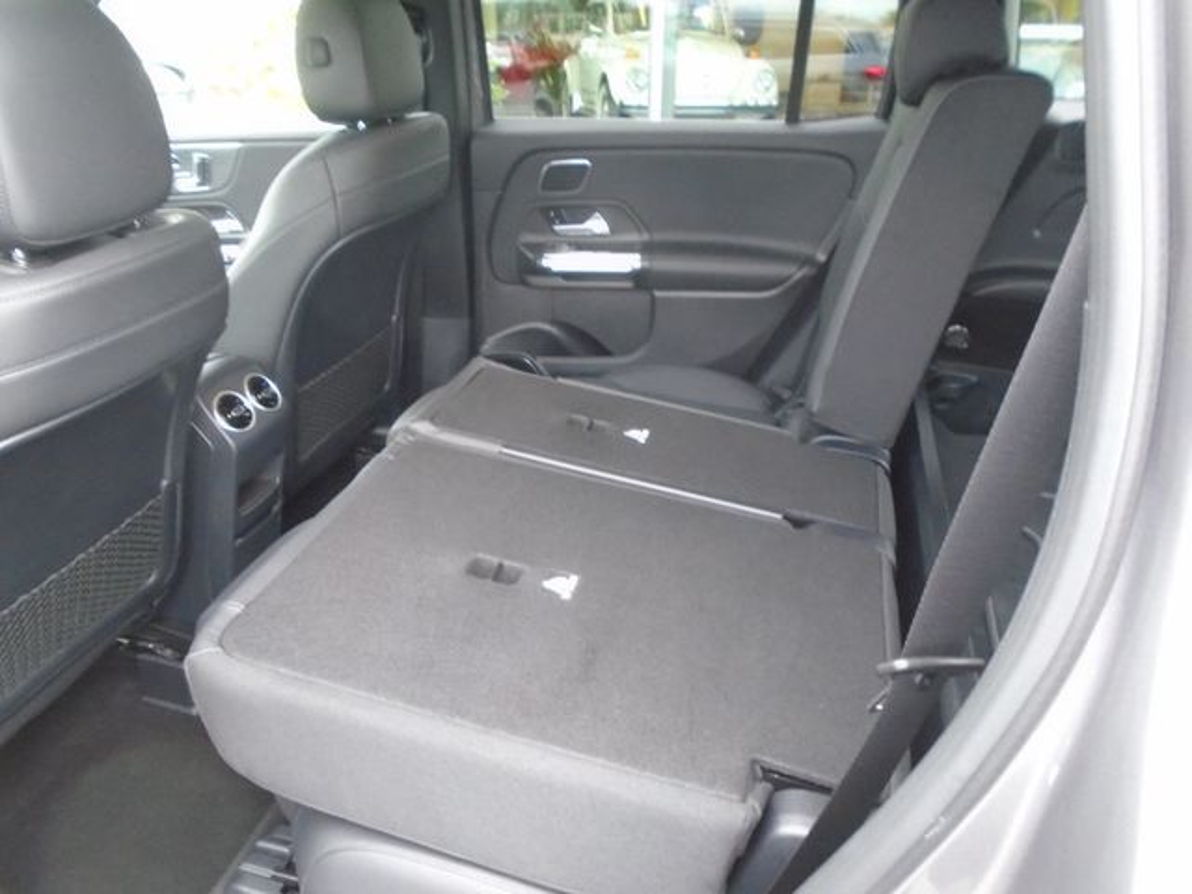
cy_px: 447
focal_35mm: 26
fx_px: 895
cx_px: 596
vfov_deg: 53.1
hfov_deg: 67.3
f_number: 3.2
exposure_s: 1/25
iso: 400
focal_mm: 4.6
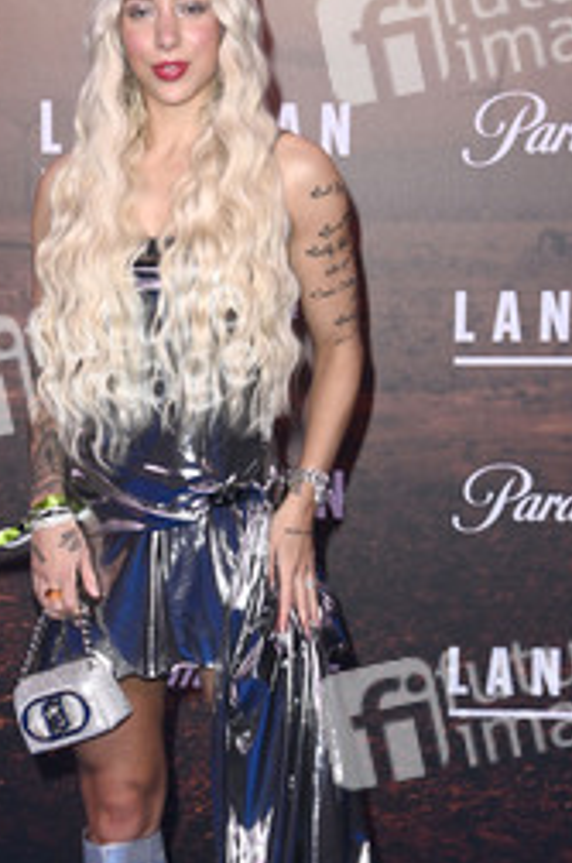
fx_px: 2584
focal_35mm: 108
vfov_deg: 18.9
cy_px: 538
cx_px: 182
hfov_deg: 12.6
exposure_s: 1/250
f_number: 5.6
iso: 320
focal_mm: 68
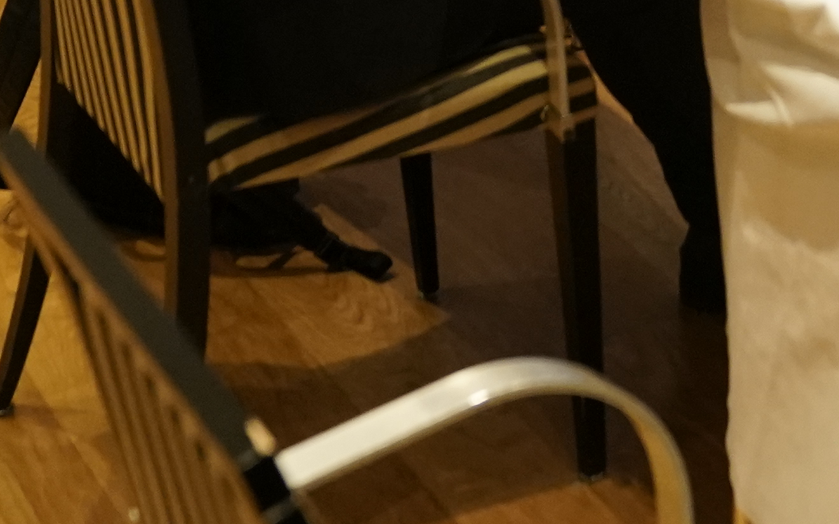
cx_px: 993
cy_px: -634
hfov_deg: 17.9
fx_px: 2538
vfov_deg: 10.5
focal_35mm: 111
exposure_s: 1/250
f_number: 2.8
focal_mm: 24
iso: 4000
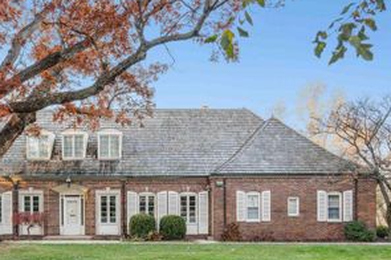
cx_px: 65
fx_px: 423
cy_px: 169
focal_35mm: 39
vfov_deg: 33.9
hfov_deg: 46.3
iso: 400
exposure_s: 1/30
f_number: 9
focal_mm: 23
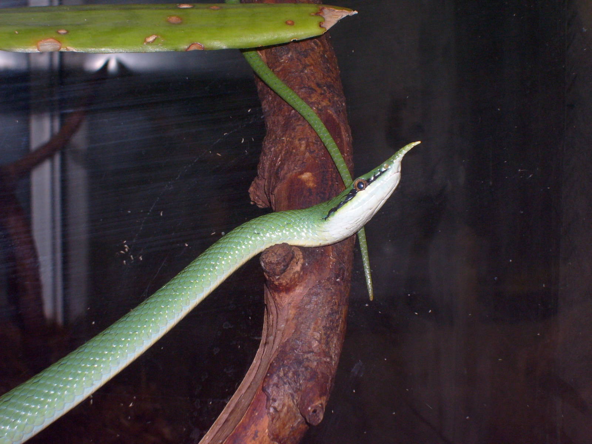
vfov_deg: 16.1
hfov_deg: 21.3
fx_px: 1573
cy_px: 222
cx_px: 296
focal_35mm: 92
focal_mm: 15.5
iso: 100
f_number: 4.6
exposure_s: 1/90
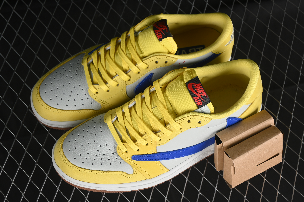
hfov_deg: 27.0
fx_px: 633
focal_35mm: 75
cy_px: 101
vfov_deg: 18.2
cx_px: 152
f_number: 7.1
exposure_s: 1/80
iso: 160
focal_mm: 50
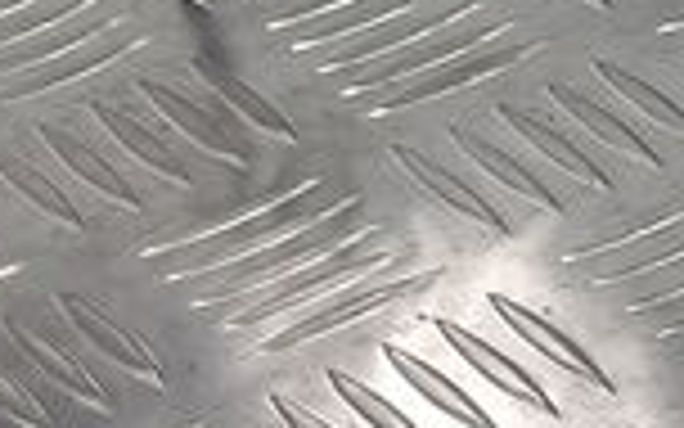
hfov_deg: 10.0
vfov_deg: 7.4
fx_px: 3057
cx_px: 1953
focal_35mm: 164
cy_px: 1050
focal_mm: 4.11
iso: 90
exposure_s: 1/50
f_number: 1.6
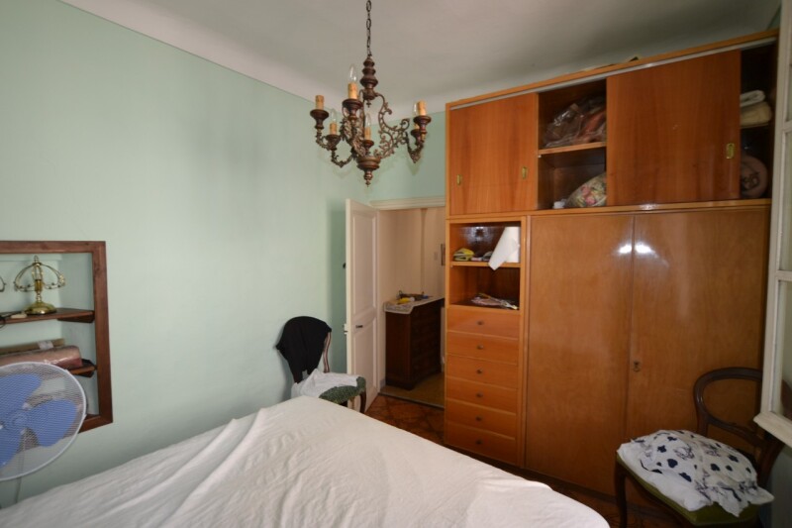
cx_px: 396
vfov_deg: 72.0
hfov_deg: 95.0
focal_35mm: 16
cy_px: 264
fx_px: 363
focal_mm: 11
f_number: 4
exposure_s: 1/125
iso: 180
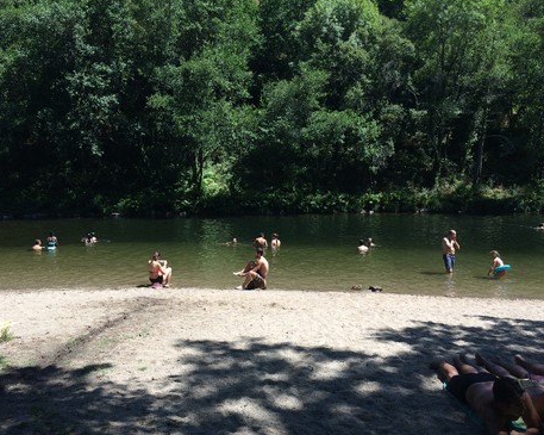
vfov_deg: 47.1
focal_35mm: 31
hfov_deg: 57.2
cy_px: 221
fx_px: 499
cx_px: 254
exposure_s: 1/954
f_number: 2.2
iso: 32
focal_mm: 4.15
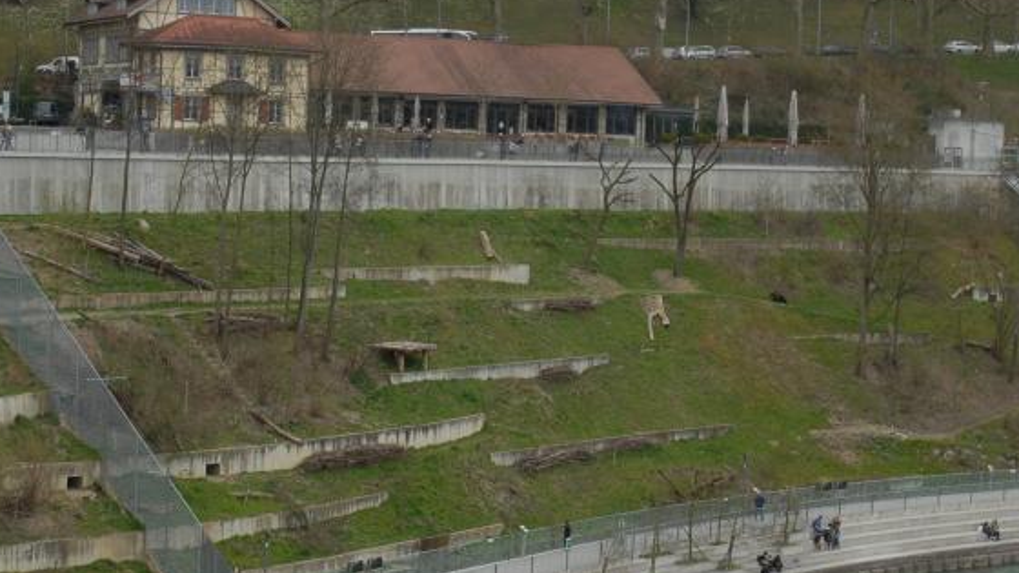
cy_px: 268
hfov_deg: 27.9
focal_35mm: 76
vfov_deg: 15.9
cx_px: 490
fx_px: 2054
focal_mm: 25
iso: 100
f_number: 7.1
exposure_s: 1/180
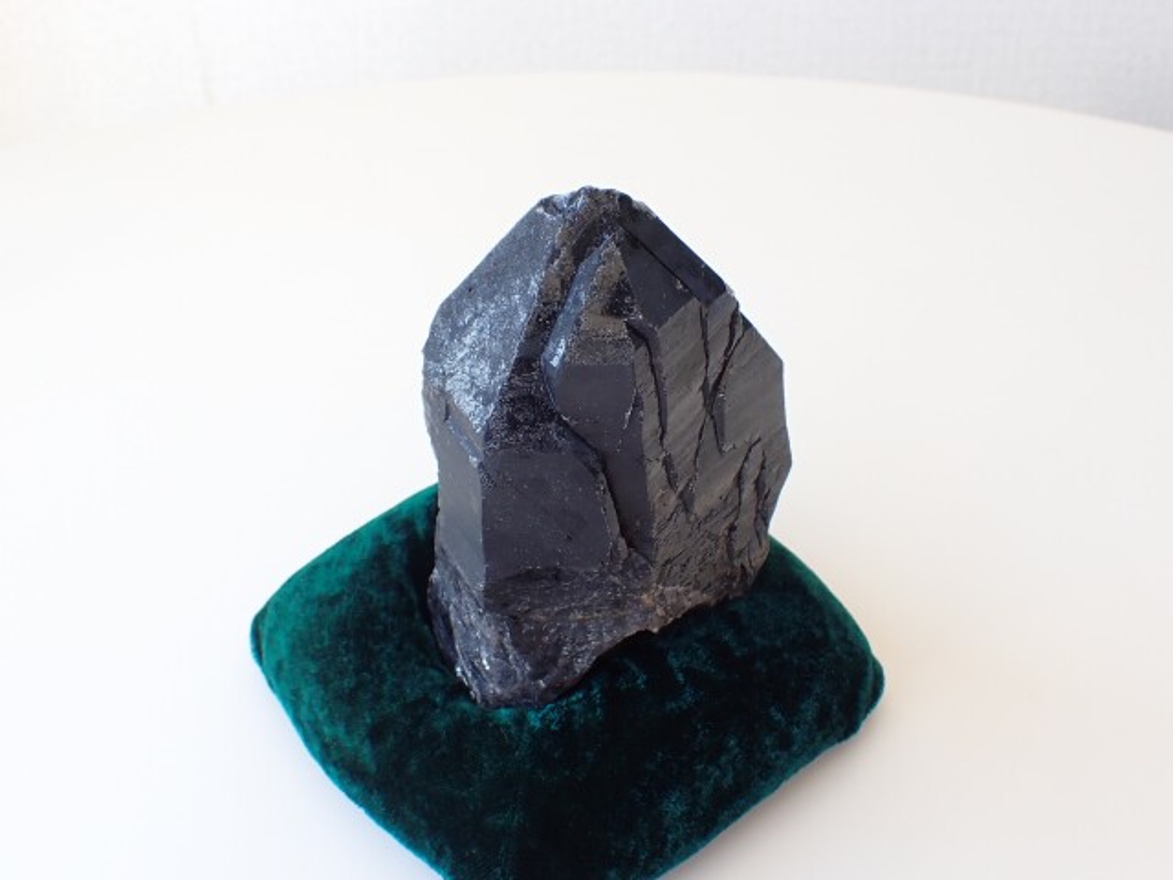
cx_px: 586
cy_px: 440
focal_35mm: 30
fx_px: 1017
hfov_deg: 60.0
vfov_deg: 46.8
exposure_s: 1/125
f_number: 3.2
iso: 160
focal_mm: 5.4
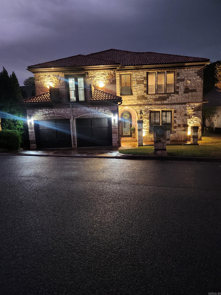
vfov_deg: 73.9
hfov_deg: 58.9
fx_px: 196
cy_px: 148
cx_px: 110
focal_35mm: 23
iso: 800
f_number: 1.8
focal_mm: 5.4
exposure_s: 1/24
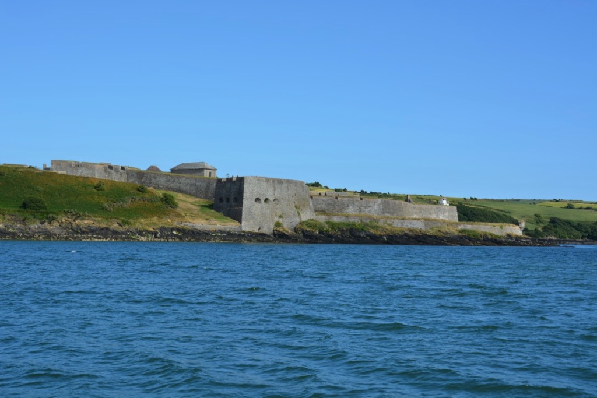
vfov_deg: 25.1
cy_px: 199
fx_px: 896
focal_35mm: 54
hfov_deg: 36.9
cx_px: 298
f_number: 8
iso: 100
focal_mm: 36
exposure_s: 1/250
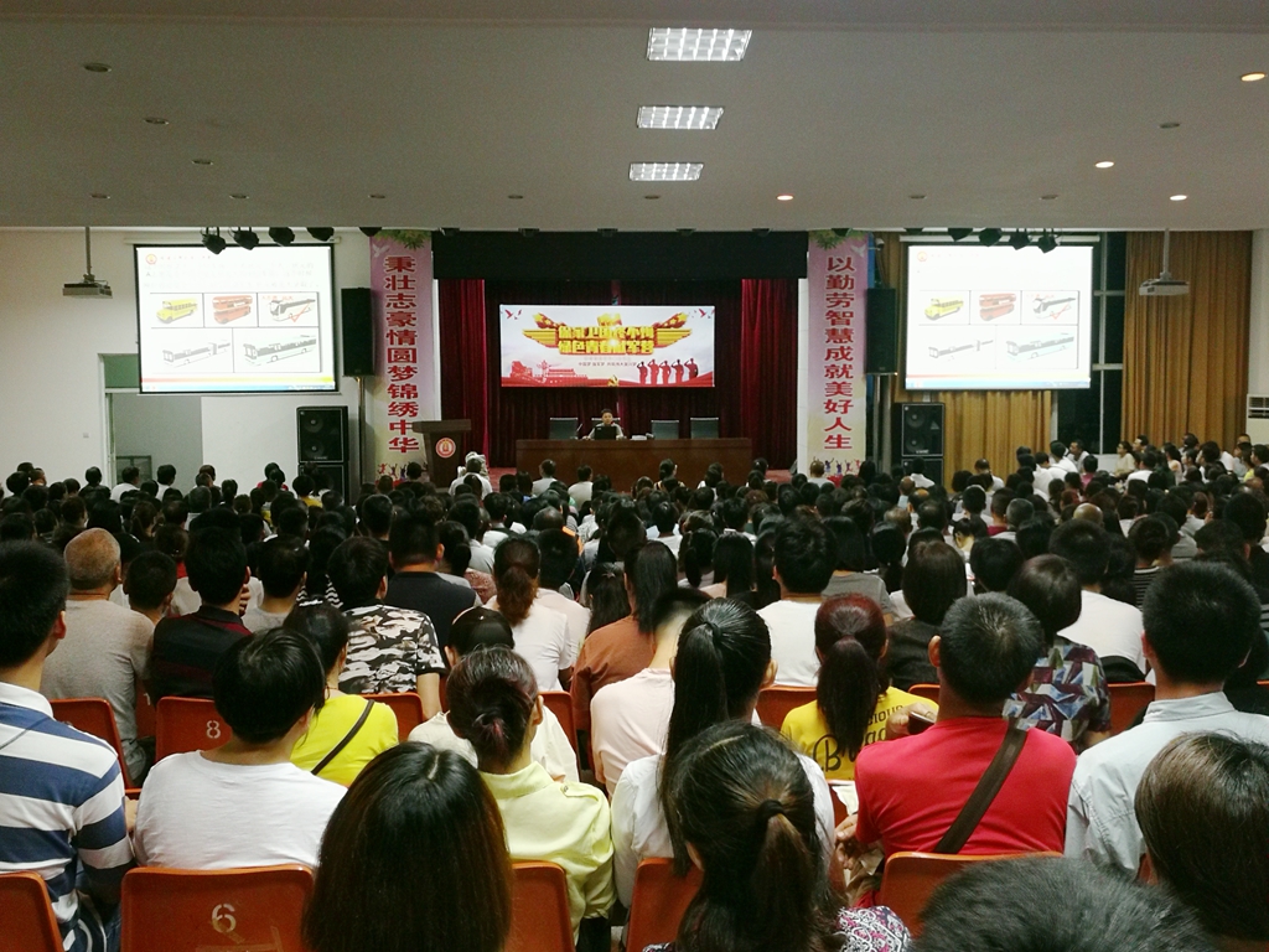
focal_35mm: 34
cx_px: 634
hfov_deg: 54.0
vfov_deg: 41.8
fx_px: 1246
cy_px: 476
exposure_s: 1/33.3
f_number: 2.2
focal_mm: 3.95
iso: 400
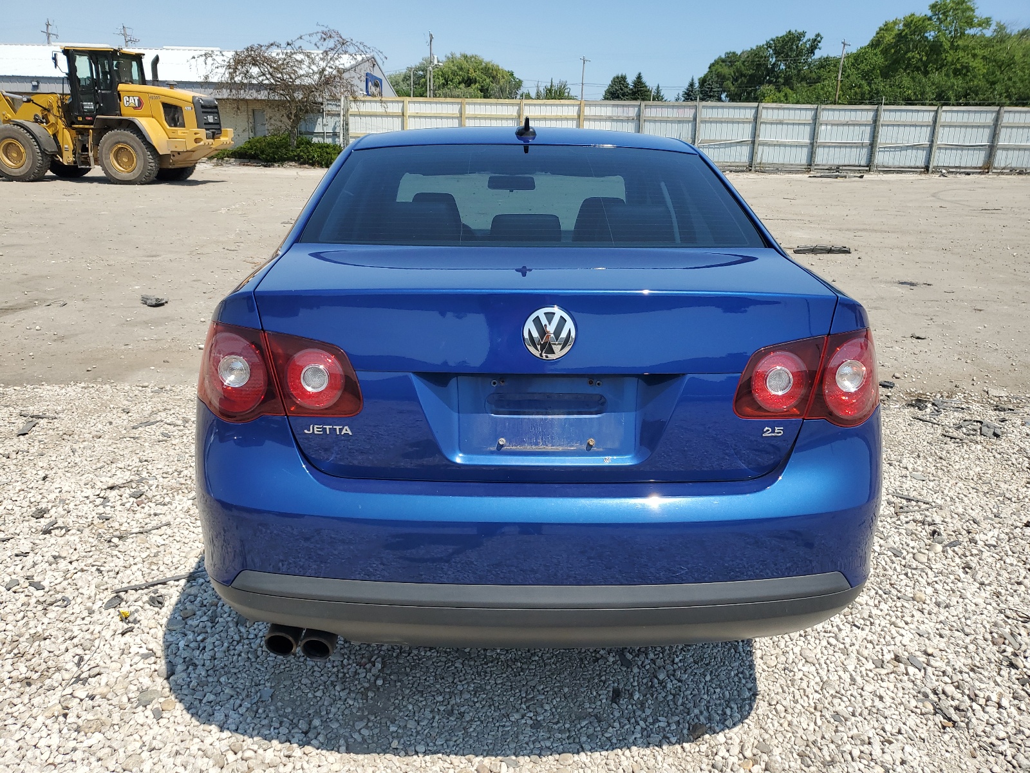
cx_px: 515
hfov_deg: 67.3
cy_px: 386
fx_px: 774
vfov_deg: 53.1
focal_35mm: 26
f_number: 1.5
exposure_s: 1/3333
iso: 50
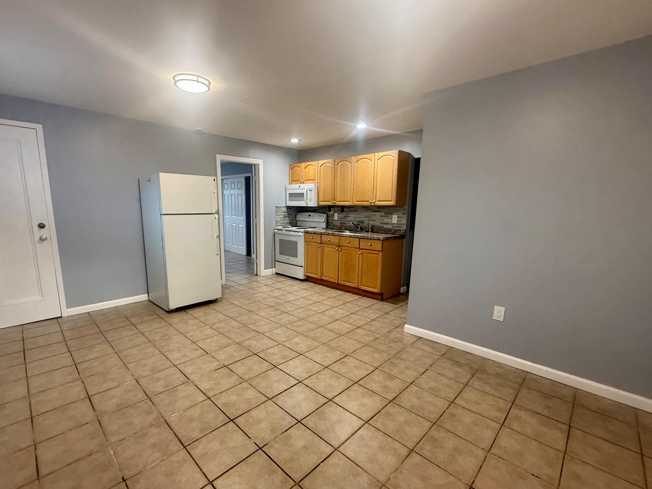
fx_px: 301
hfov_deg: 94.4
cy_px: 257
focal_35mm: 16
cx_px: 307
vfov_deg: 78.0
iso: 200
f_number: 2.2
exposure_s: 1/60
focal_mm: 2.22
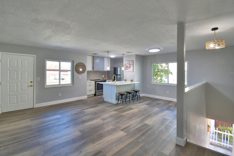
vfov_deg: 73.7
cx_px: 119
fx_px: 104
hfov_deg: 96.7
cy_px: 73
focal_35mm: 16
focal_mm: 10
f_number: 4.5
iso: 400
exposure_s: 1/125
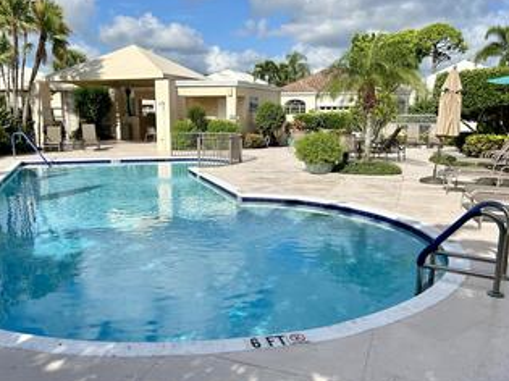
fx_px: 485
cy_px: 207
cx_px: 217
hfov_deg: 55.1
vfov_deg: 42.9
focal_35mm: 33
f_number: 1.5
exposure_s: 1/5882
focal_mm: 5.7
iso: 50
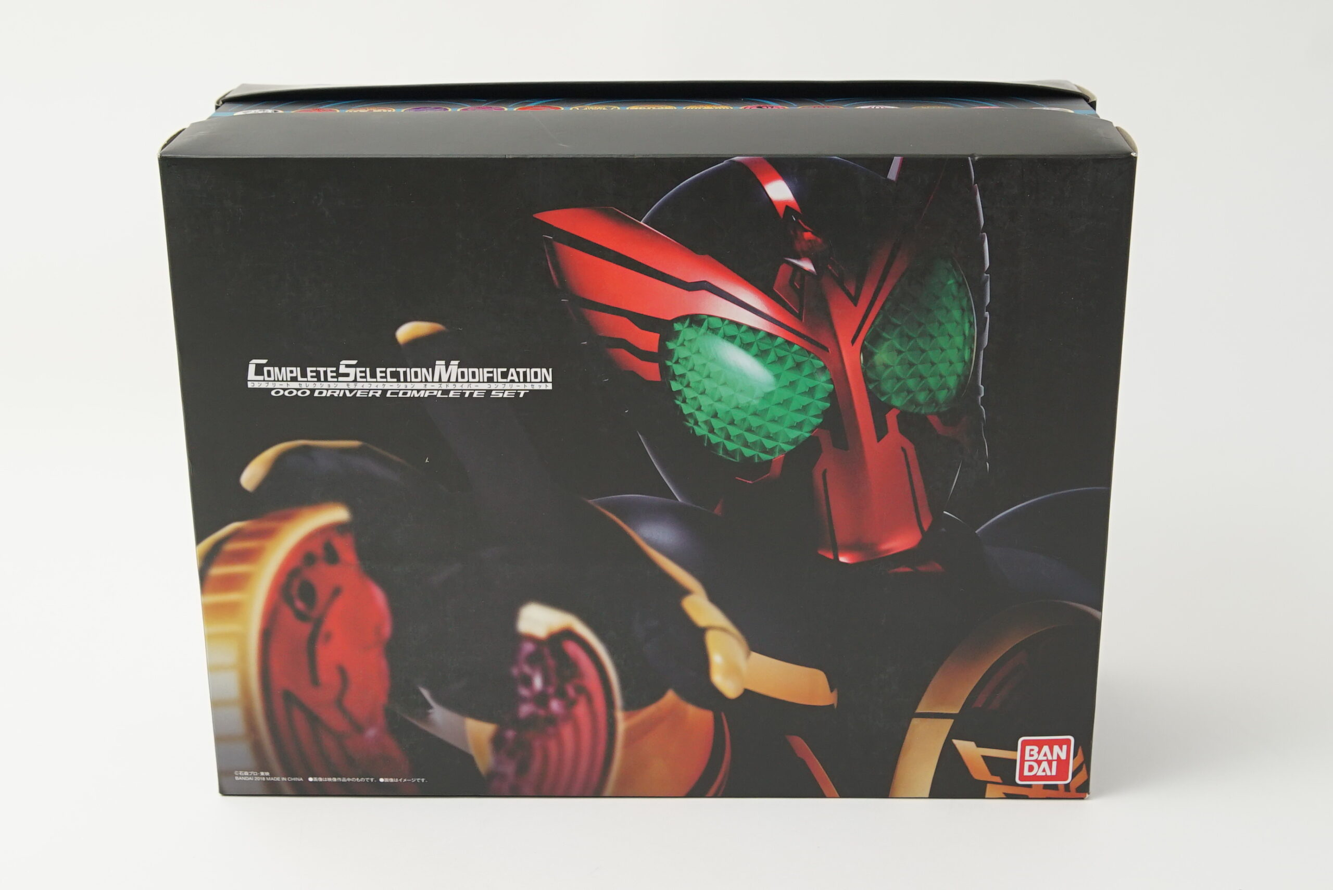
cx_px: 666
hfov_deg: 38.2
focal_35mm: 52
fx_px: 1926
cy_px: 445
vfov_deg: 26.0
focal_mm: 35
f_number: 5.6
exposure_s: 1/40
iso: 1000
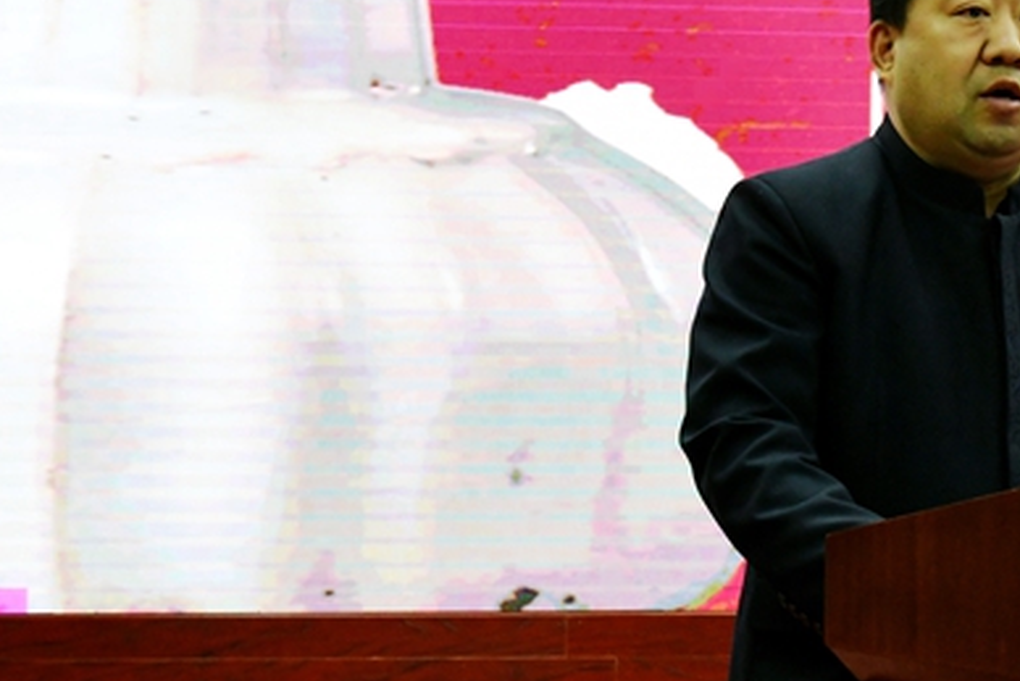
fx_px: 2636
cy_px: 238
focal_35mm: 93
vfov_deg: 14.7
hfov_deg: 20.6
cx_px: 1194
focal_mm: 38
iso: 2500
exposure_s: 1/200
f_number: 7.1
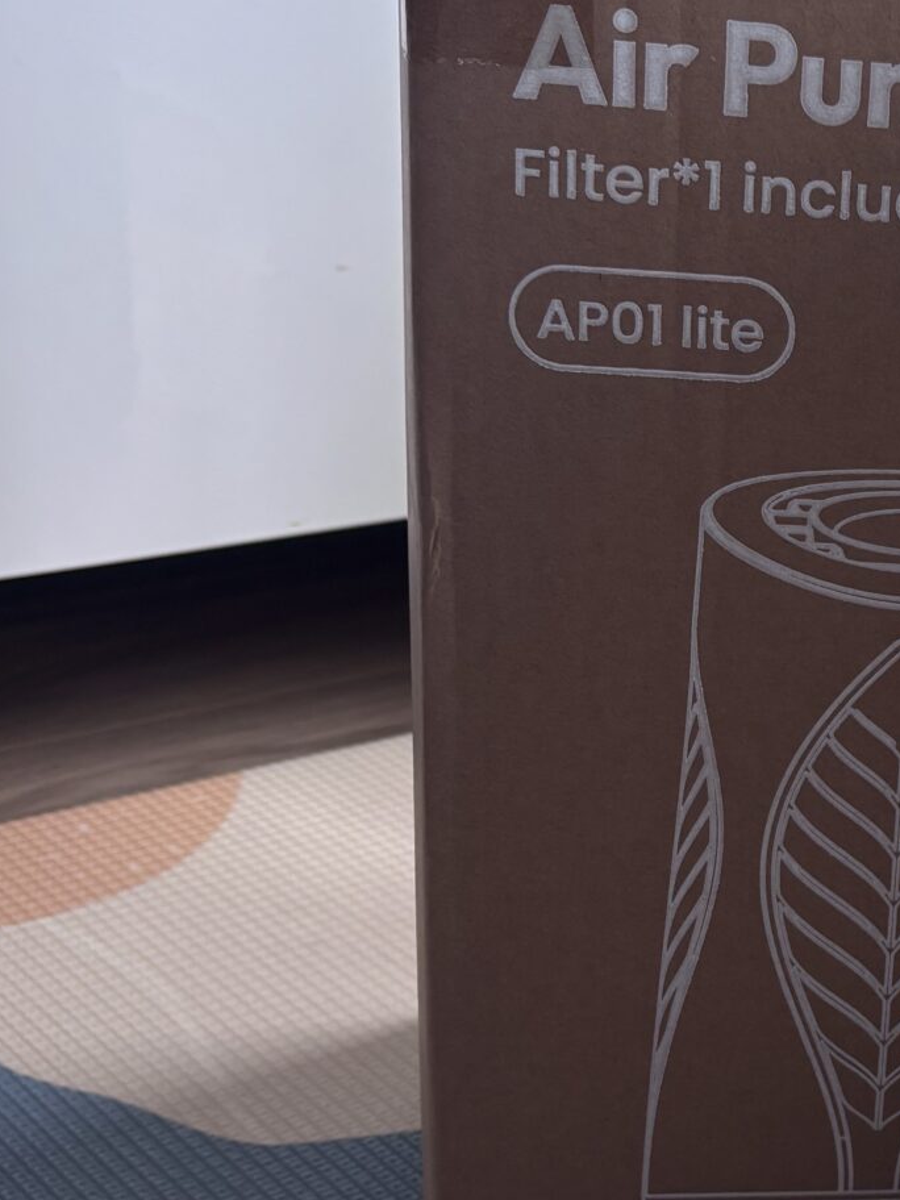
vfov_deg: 26.1
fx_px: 2531
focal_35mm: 73
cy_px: 989
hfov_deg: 18.6
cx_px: 1212
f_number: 1.6
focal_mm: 5.96
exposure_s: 1/148
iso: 40
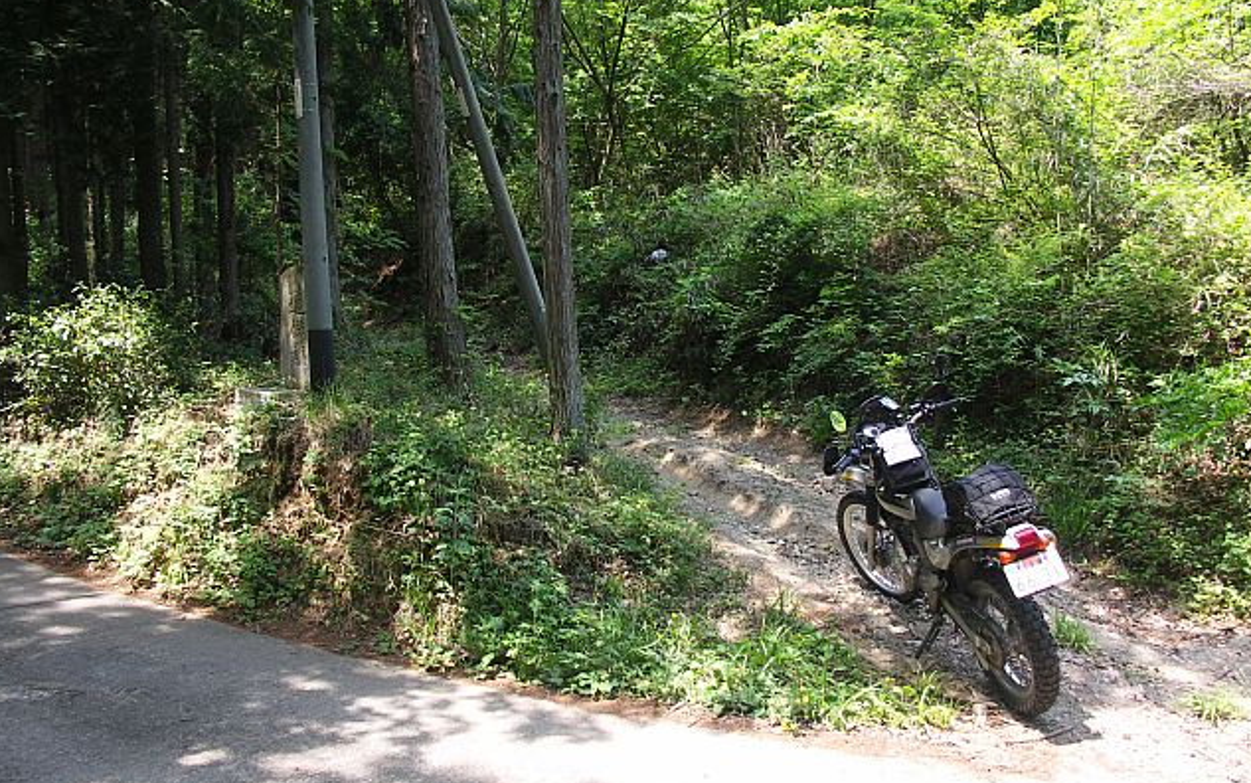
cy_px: 386
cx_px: 625
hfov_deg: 62.9
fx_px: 1023
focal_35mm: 30
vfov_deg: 41.9
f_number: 3.2
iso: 50
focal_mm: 7.2
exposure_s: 1/80
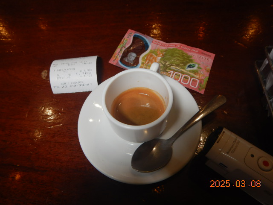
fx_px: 189
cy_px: 102
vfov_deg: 56.8
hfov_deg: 71.6
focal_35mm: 24
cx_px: 136
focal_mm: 4.3
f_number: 2.8
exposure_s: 1/125
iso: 125
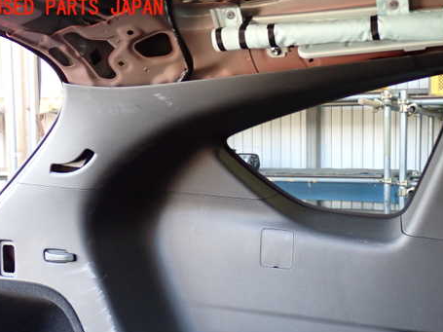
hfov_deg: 33.1
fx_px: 742
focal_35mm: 58
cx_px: 278
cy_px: 215
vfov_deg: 25.1
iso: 640
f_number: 2.9
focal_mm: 7.84
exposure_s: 1/40
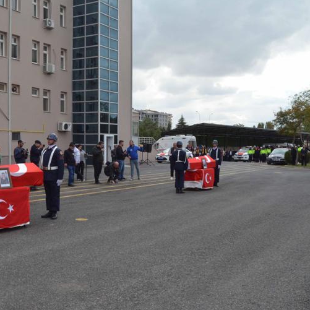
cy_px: 154
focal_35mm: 43
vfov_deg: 39.2
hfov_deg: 38.6
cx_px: 97
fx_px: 436
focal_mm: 22
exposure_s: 1/1000
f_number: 16
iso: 1600
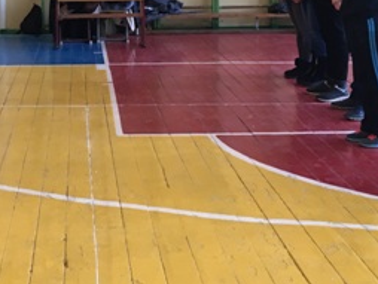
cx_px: 45
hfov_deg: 25.9
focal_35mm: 73
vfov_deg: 19.6
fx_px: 798
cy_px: 4
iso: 80
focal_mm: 4.15
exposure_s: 1/33
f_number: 2.2
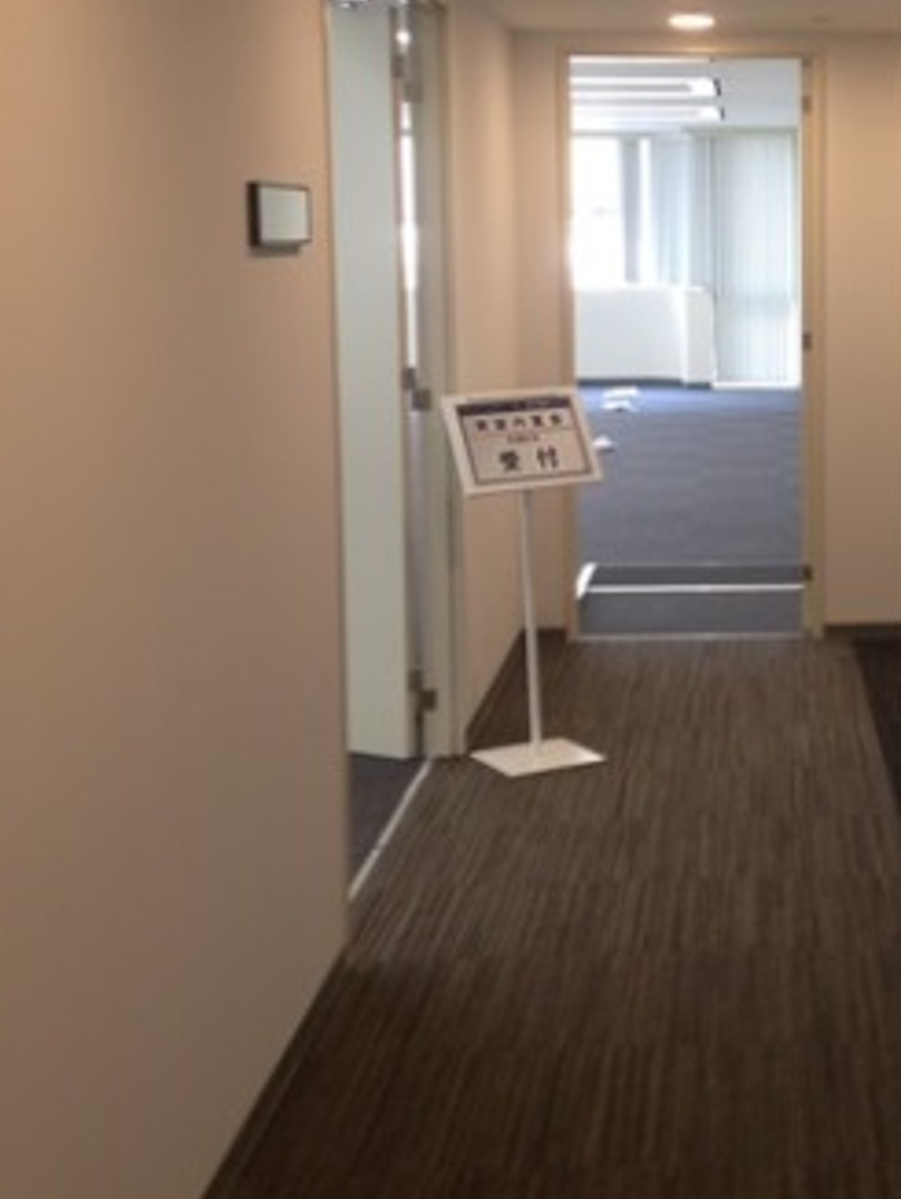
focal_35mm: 62
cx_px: 837
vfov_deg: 31.0
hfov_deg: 23.0
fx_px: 2149
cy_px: 419
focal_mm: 4.12
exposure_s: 1/20
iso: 64
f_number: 2.4
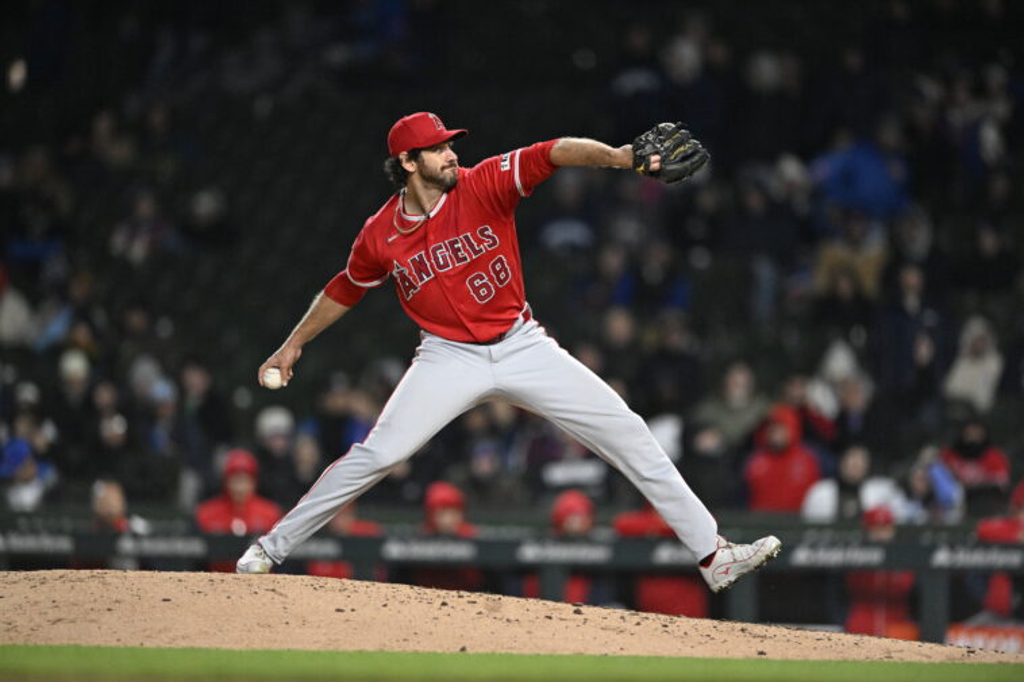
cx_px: 512
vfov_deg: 3.4
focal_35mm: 400
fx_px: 11375
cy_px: 341
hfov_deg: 5.2
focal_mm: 400
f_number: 2.8
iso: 6400
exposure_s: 1/1600
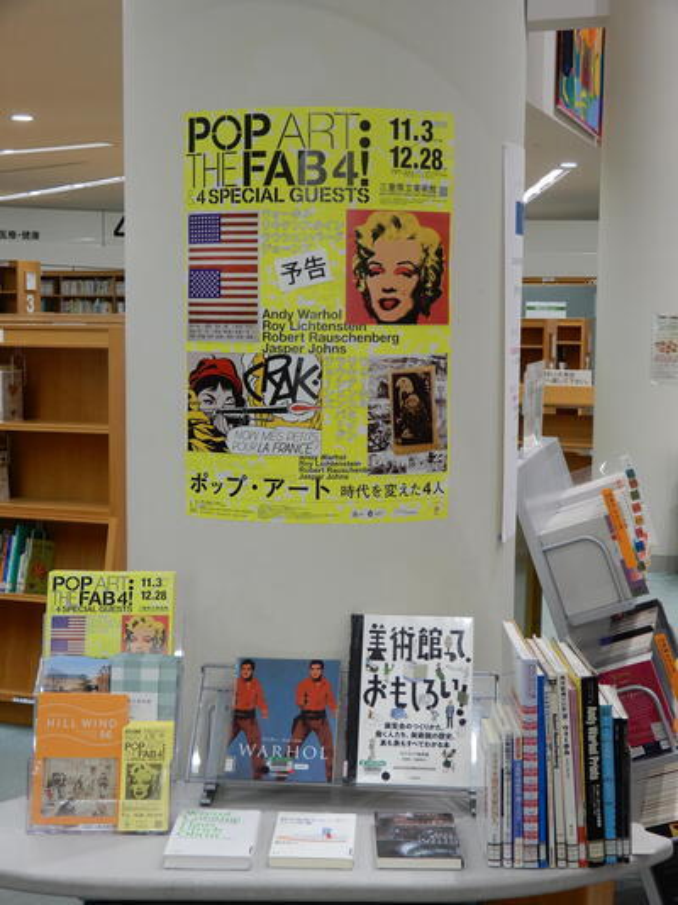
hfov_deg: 29.1
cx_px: 339
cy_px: 452
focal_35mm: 50
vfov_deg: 38.2
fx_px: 1307
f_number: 4
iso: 160
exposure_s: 1/30
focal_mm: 8.9
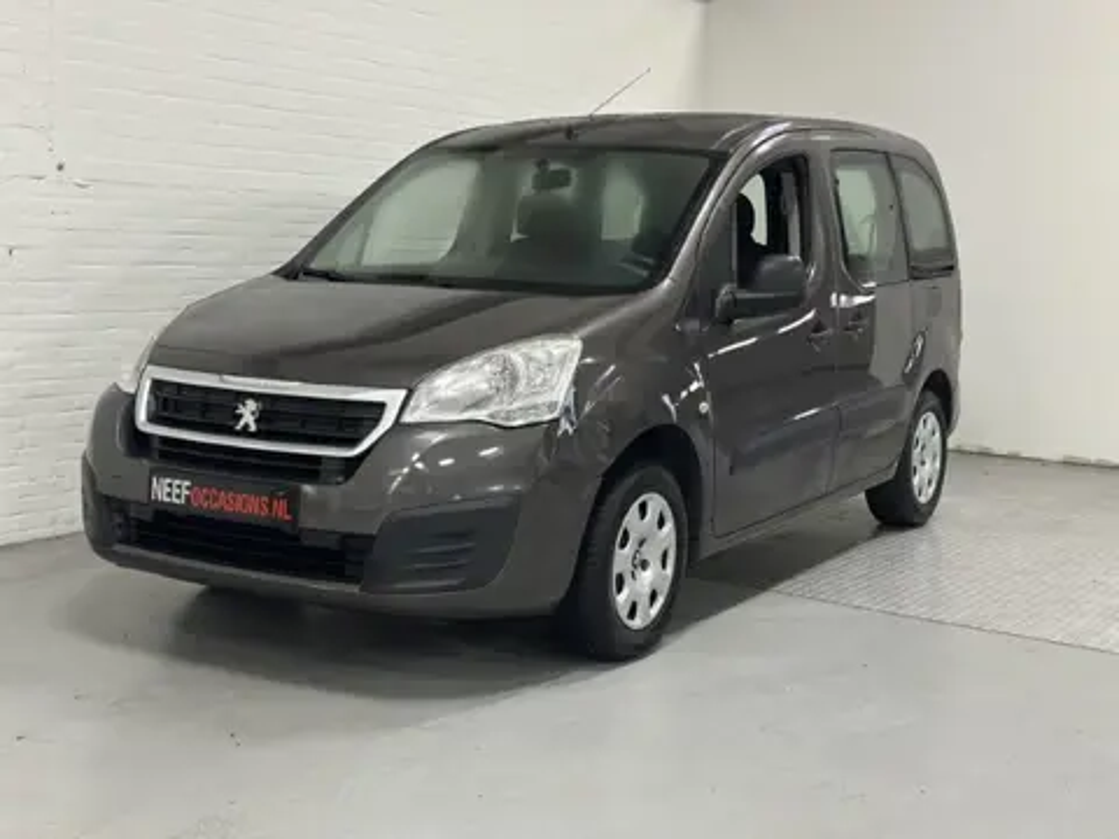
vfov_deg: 30.3
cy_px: 420
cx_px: 560
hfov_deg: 39.7
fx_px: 1552
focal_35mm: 48
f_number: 1.78
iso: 320
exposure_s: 1/50
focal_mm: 6.86
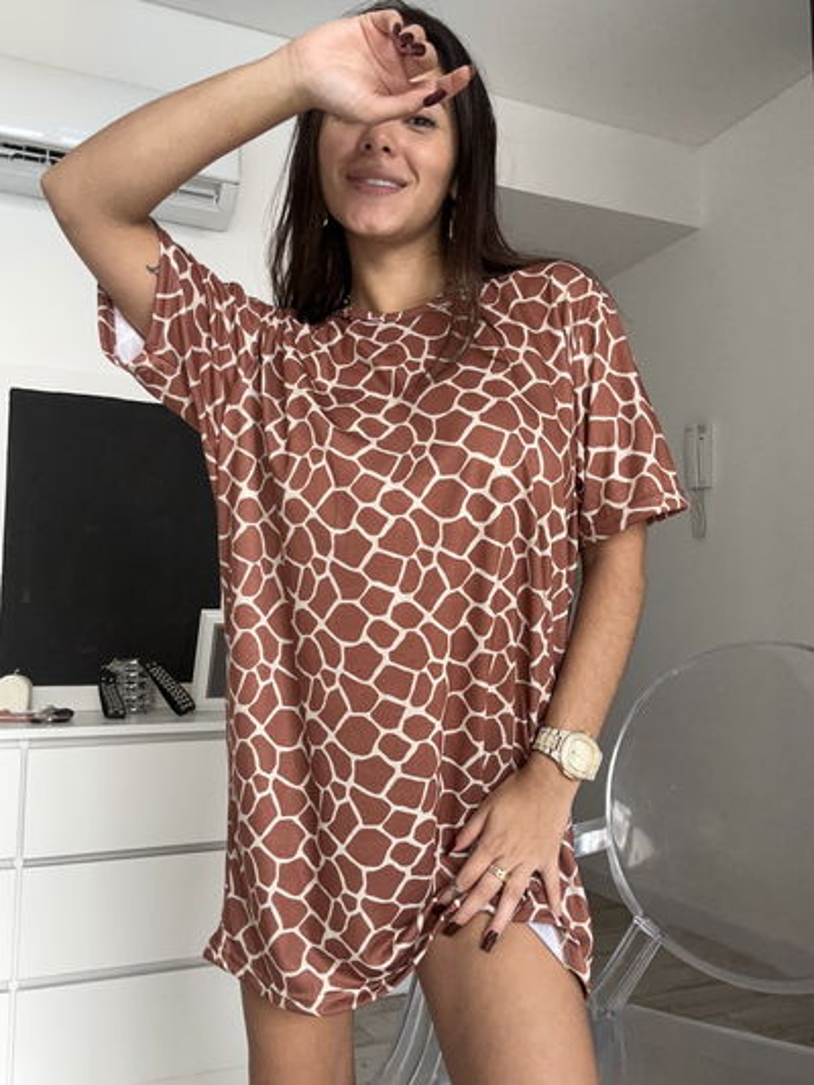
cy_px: 542
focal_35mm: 30
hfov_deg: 46.8
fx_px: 940
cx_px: 407
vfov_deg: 60.0
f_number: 1.9
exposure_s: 1/60
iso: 160
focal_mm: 2.69
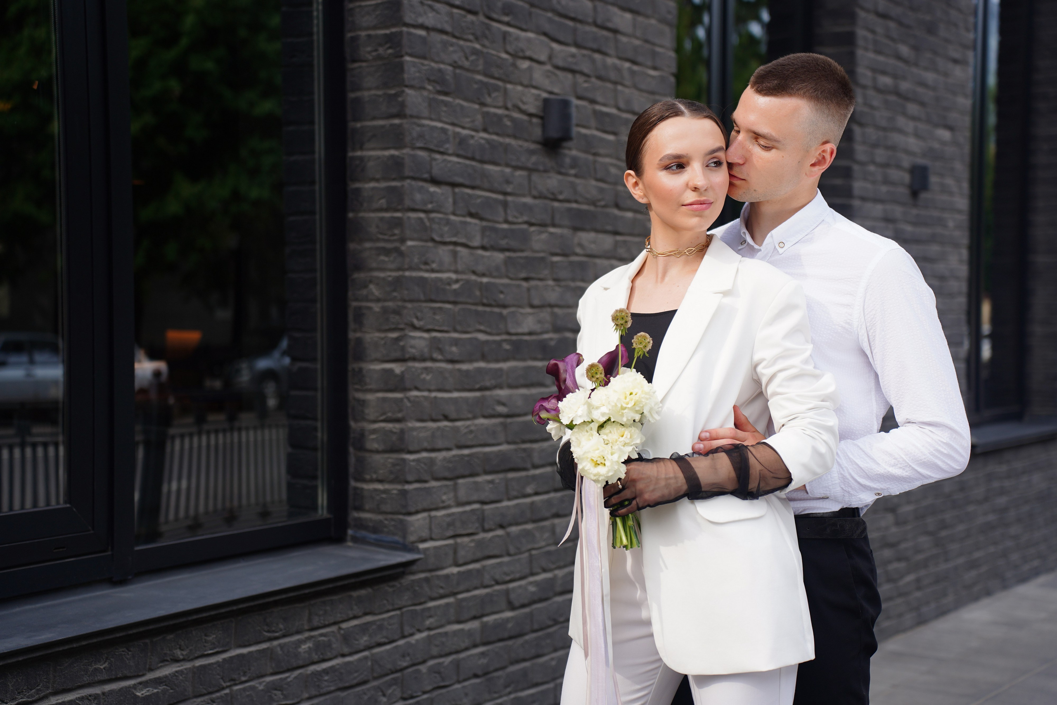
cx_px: 528
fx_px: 1732
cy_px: 352
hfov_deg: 33.9
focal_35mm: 59
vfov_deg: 23.0
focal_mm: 59
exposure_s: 1/500
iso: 100
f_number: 2.8
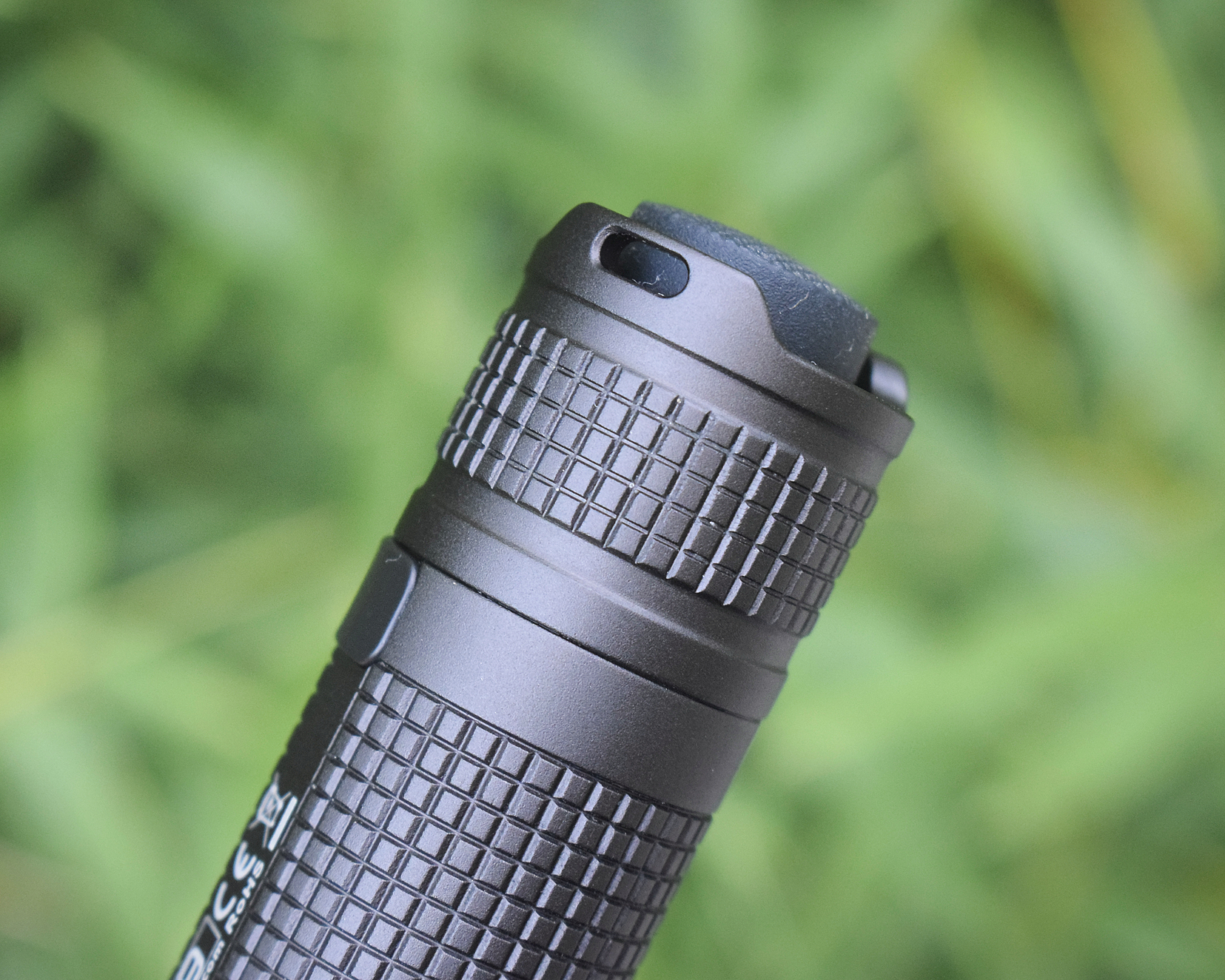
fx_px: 3392
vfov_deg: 16.4
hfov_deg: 20.5
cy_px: 488
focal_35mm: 94
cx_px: 520
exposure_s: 1/250
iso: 3200
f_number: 8
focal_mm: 55
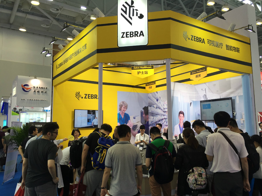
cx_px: 135
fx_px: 227
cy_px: 100
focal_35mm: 30
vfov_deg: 46.8
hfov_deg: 60.0
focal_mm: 4.15
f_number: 2.2
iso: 32
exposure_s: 1/50
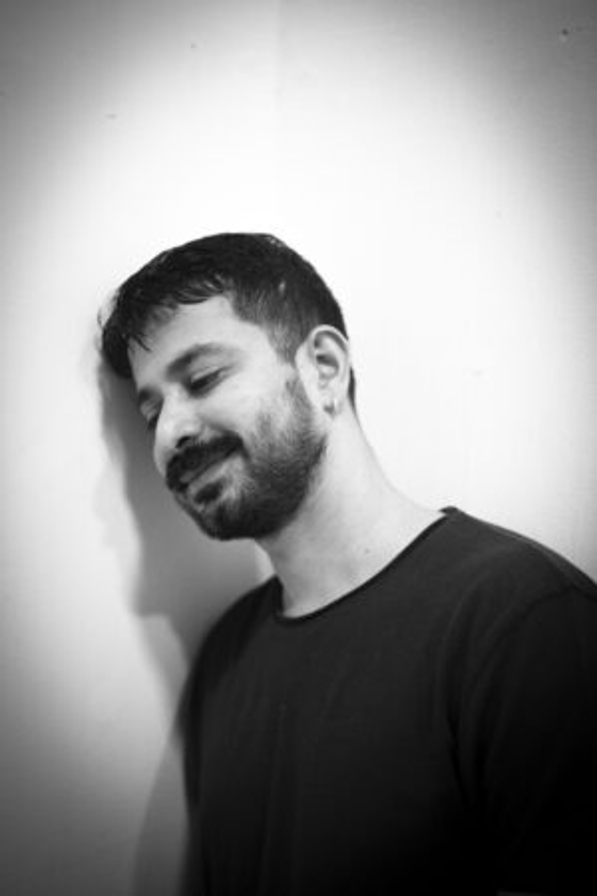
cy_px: 448
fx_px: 1244
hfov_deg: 27.0
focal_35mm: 50
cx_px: 298
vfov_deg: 39.6
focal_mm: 50
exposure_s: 1/125
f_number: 1.8
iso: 800
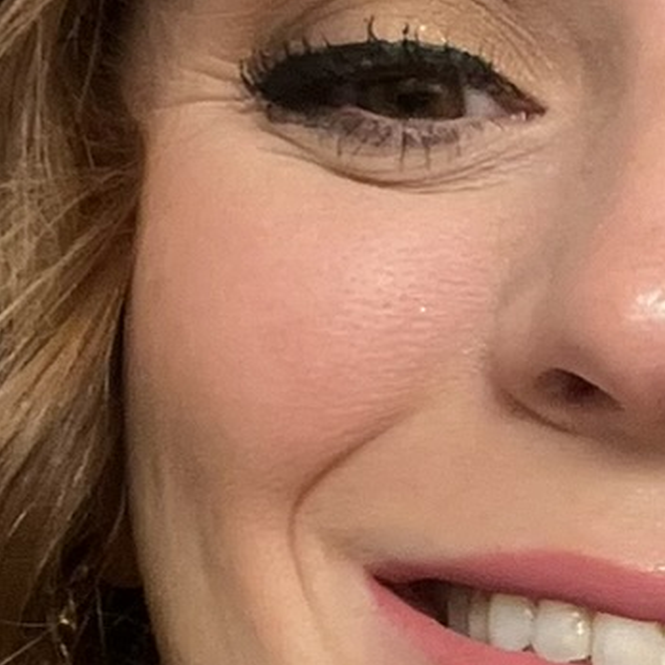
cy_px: 1064
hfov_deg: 10.9
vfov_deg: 10.7
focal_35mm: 156
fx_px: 3391
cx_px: 913
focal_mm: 2.71
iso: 200
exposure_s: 1/60
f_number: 2.2
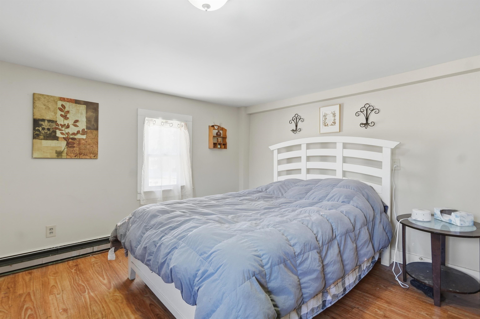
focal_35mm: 16
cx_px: 240
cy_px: 160
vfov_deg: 71.9
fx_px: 220
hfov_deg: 95.0
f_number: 7.1
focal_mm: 11
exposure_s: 1/200
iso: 800
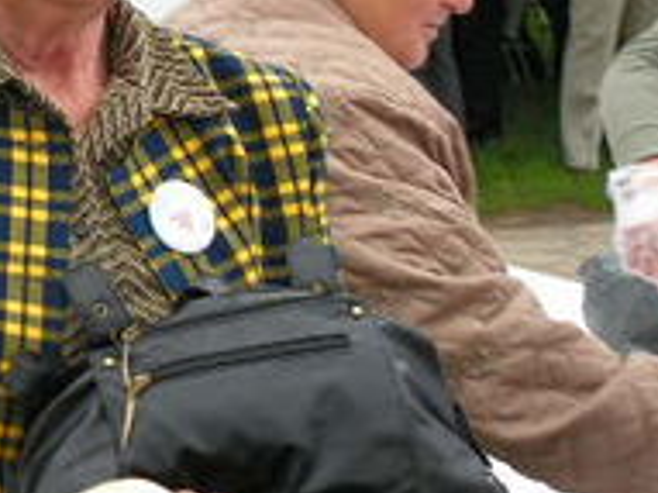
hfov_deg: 10.1
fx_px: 3685
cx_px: 59
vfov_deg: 7.6
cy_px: 91
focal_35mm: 194
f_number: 3.3
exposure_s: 1/100
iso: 64
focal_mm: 12.4
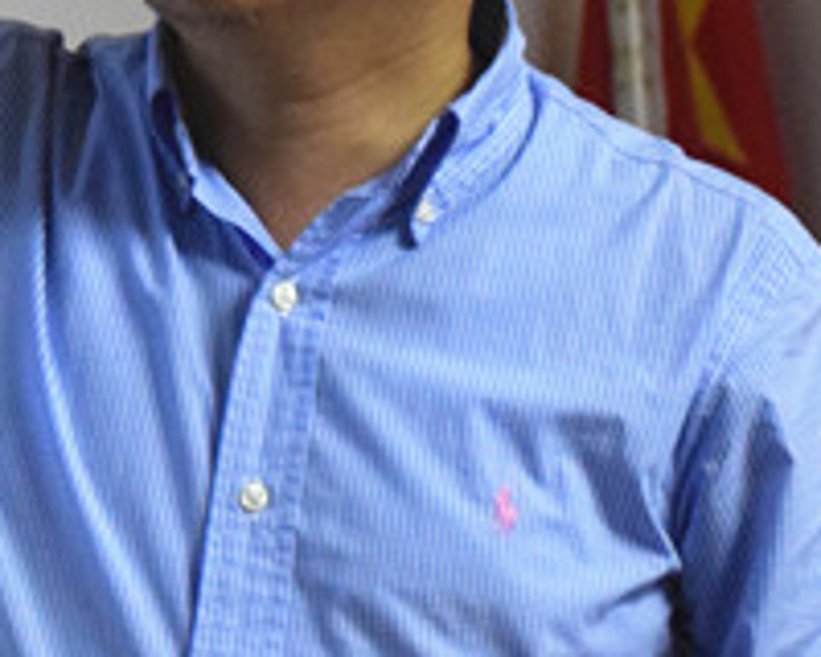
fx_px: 9598
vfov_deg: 3.9
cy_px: -18
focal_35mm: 395
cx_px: 29
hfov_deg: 4.9
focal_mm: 70
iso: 3200
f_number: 5.3
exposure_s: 1/125
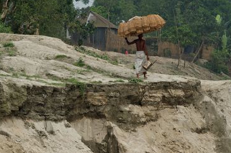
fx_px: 1523
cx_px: 105
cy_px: 86
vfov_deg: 5.7
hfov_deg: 8.7
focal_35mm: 238
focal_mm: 145
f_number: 6.3
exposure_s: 1/400
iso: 100
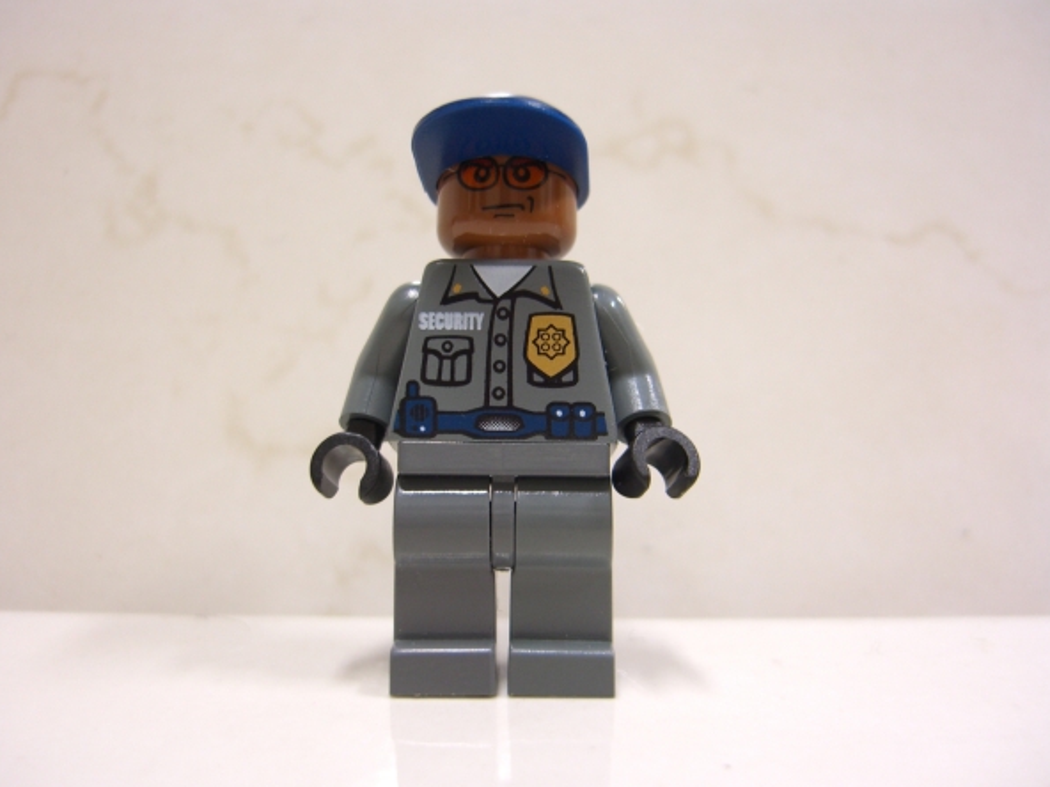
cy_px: 397
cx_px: 523
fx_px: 1183
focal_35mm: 39
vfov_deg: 36.8
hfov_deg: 47.9
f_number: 2.8
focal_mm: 7.9
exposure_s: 1/8
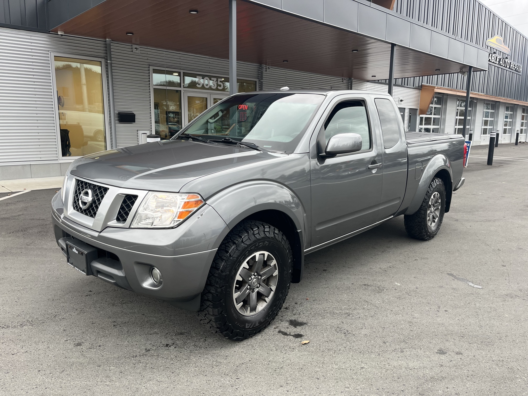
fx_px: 397
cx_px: 264
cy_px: 198
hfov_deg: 67.3
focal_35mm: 26
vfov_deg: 53.1
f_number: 1.6
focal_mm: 5.1
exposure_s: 1/121
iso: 50
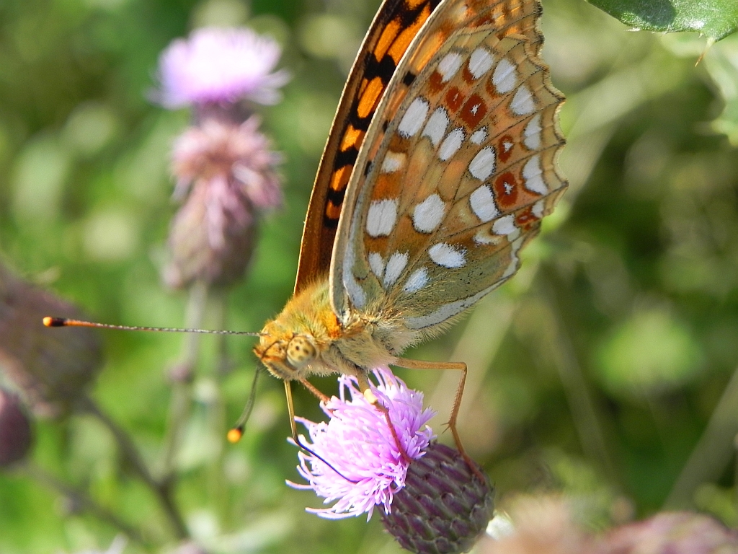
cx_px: 369
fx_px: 2239
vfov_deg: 14.1
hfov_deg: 18.7
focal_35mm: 105
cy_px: 277
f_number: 4
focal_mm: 18.8
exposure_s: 1/513
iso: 160
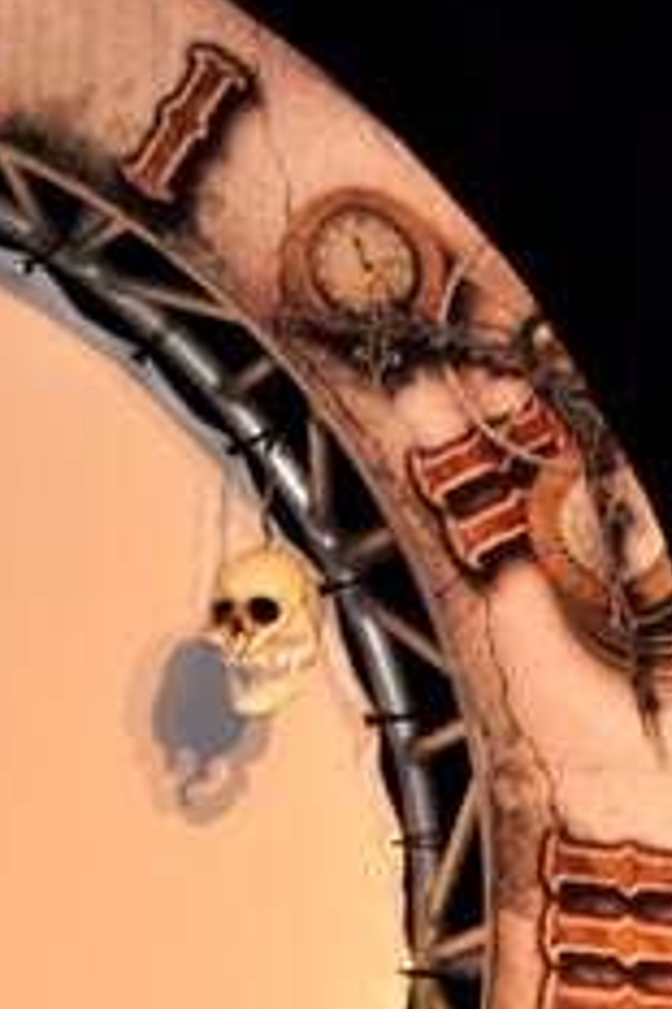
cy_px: 15
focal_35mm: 283
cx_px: 221
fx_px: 7927
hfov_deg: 4.9
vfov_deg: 7.3
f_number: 5.6
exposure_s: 1/30
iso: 640
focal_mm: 55
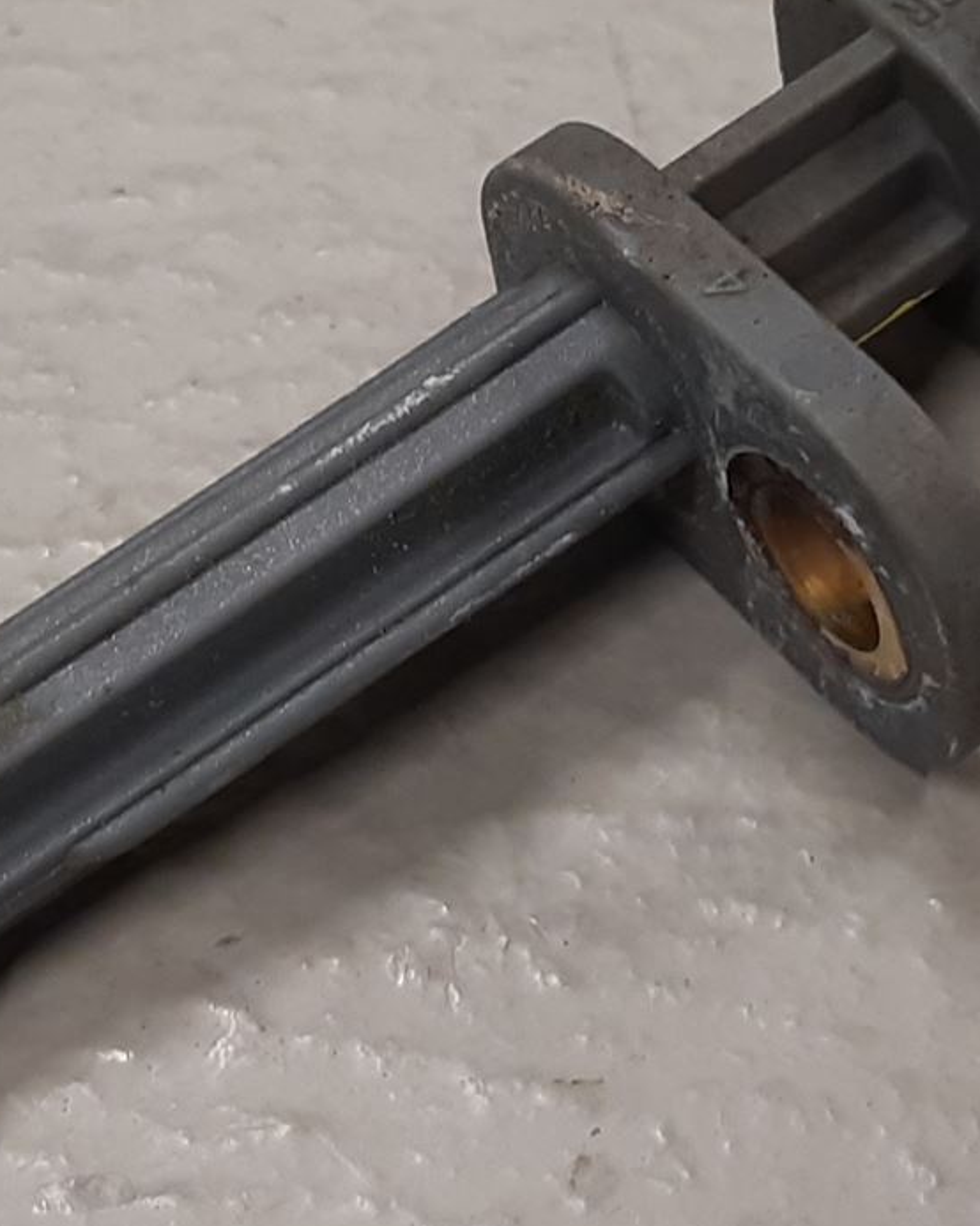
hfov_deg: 20.4
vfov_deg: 25.2
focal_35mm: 75
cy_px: 347
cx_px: 428
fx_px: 2720
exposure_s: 1/50
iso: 80
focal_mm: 3.93
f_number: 1.7
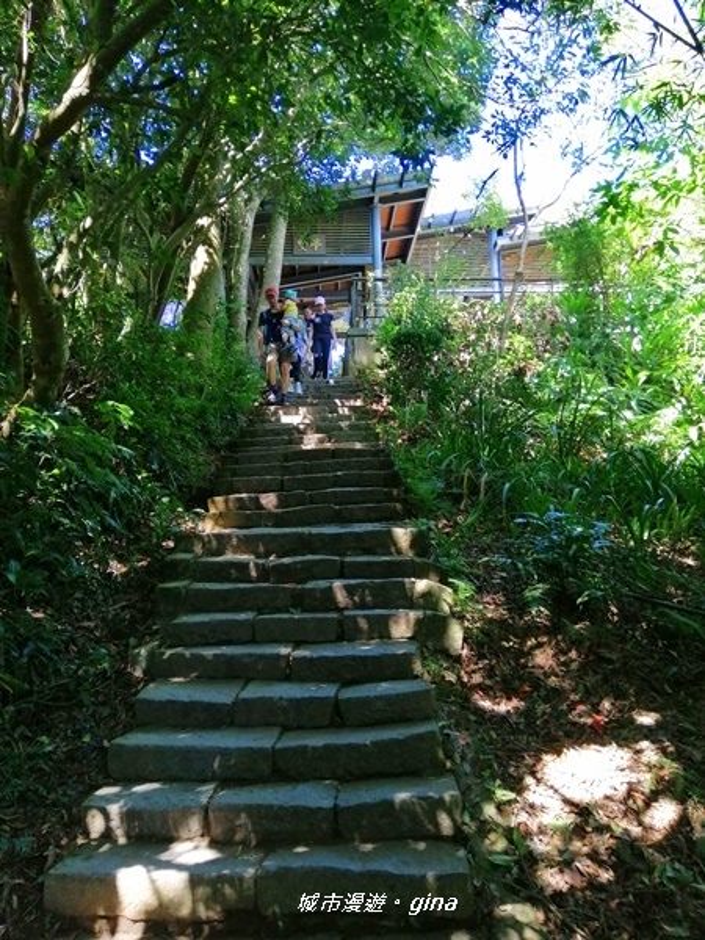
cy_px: 470
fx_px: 706
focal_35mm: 26
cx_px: 352
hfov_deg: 53.1
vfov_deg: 67.3
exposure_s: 1/60
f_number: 2.2
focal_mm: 3.81
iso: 125
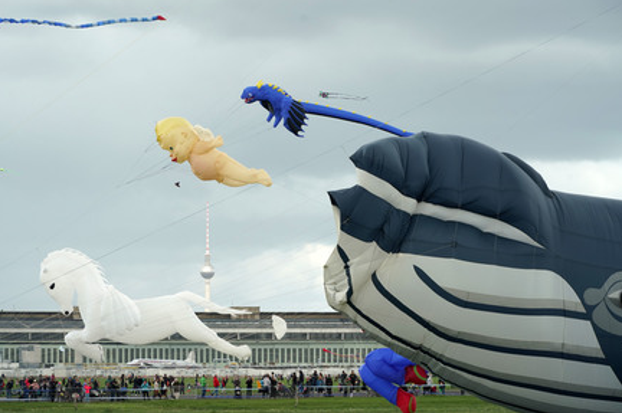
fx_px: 2416
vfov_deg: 9.8
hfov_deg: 14.7
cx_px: 310
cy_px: 199
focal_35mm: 140
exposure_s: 1/250
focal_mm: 134
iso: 640
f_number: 8
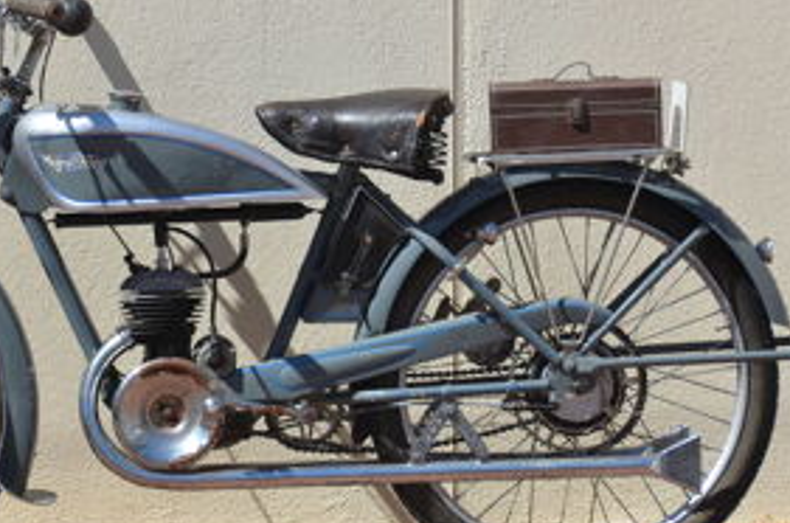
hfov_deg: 7.2
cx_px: 191
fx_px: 6284
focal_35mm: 287
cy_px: 287
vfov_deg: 4.8
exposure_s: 1/320
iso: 100
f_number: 8
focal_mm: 112
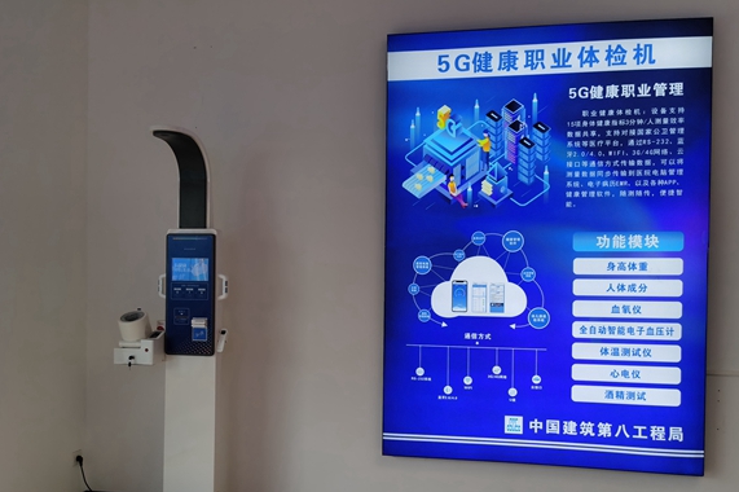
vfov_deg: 41.0
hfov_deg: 58.7
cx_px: 392
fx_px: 656
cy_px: 282
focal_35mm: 32
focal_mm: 5.56
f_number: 1.6
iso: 50
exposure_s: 1/485
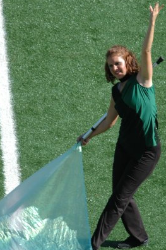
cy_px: 121
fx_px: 6303
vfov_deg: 2.3
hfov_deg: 1.5
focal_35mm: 909
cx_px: 110
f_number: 5.6
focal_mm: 400
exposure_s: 1/640
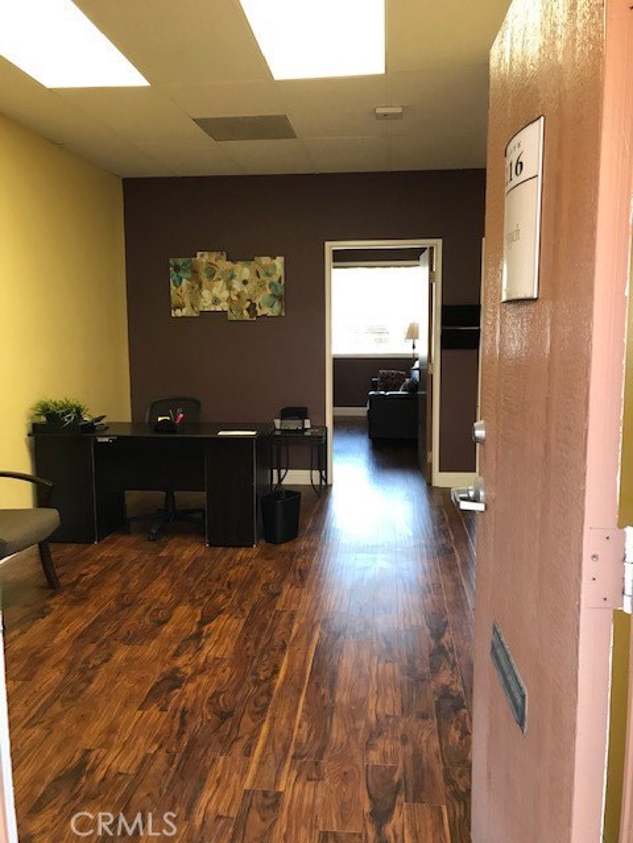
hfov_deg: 49.7
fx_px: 683
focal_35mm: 28
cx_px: 316
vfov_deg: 63.4
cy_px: 422
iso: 40
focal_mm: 3.99
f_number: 1.8
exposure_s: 1/30
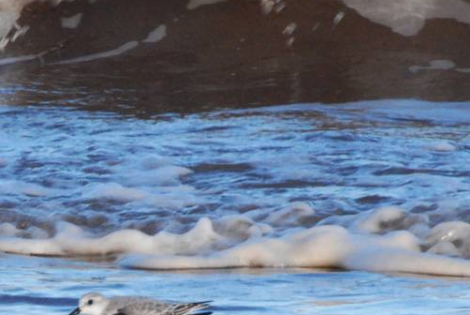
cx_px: 46
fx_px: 18743
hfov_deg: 1.4
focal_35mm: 1434
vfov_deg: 1.0
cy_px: 326
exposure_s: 1/160
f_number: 25
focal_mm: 300
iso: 1000
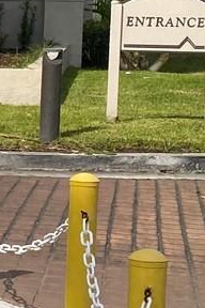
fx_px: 1281
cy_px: 79
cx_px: -579
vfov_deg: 13.6
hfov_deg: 7.1
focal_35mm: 150
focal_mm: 4.25
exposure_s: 1/4808
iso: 32
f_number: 1.8
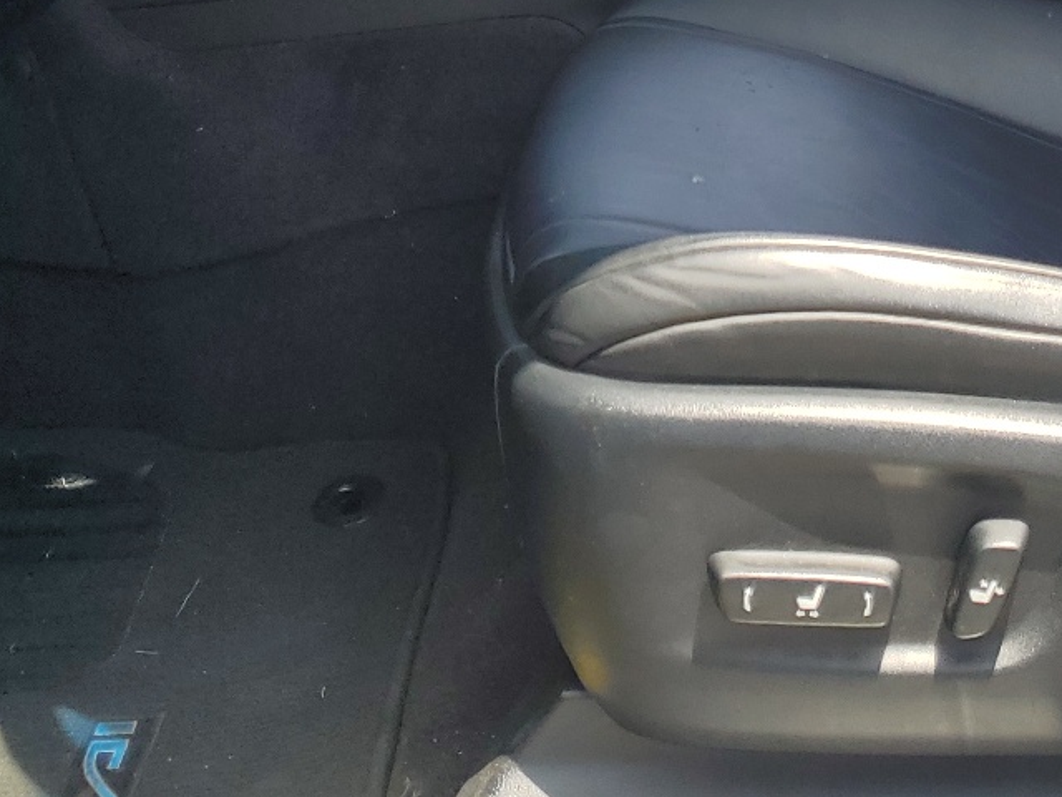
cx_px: 757
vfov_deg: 20.8
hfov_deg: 29.5
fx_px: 1994
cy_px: -196
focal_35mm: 65
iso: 50
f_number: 1.5
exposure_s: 1/769
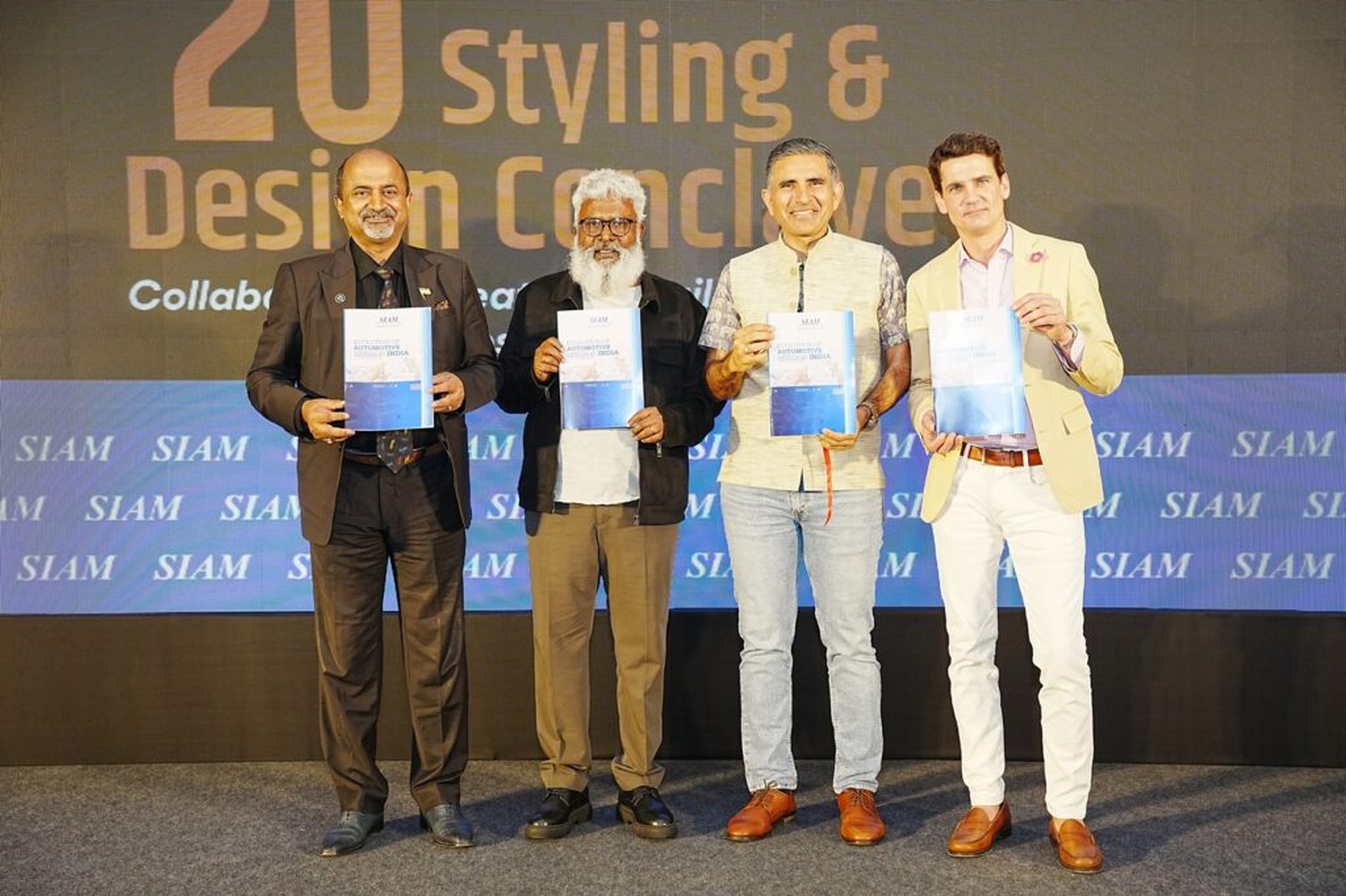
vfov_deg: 32.2
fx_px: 1555
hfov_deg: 46.8
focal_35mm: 42
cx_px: 673
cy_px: 448
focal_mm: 41.6
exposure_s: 1/200
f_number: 4
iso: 1250
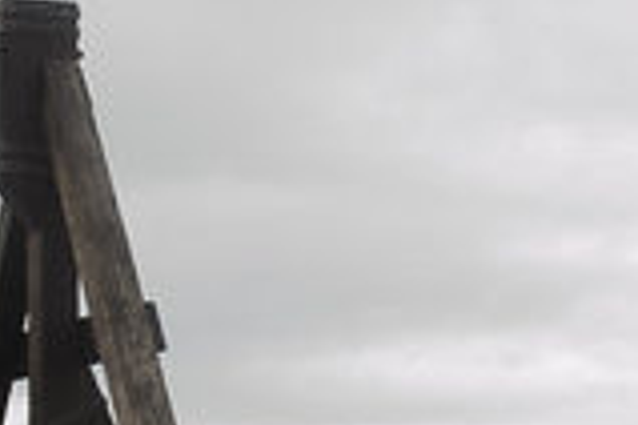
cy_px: 210
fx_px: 2800
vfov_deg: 8.7
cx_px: 32
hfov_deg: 12.9
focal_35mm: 158
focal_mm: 28
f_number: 13
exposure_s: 1/50
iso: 800
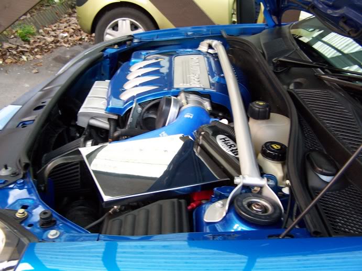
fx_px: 397
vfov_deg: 37.7
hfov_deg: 49.0
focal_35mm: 38
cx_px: 181
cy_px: 136
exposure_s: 1/8
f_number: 2.8
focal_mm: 6.3
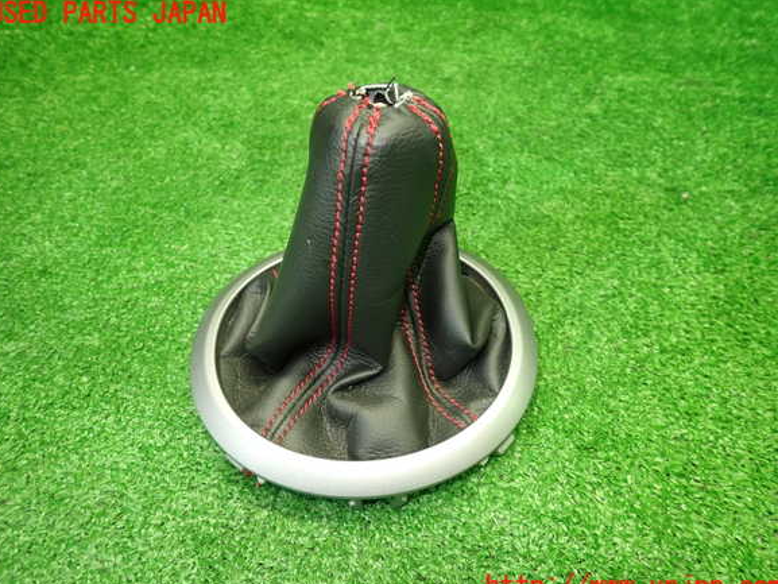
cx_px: 386
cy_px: 301
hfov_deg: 67.3
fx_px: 584
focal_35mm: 26
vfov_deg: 53.1
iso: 200
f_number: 2
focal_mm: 4.5
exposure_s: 1/30
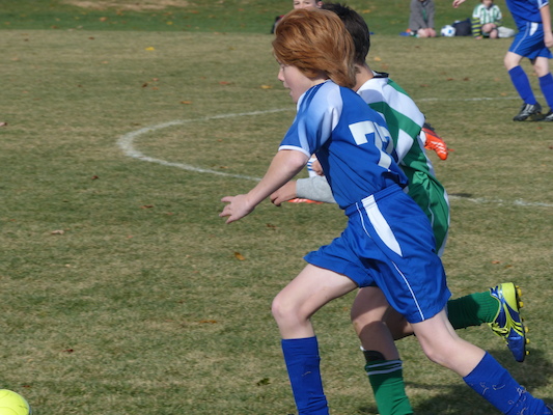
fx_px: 3467
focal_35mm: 217
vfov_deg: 6.8
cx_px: 276
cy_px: 208
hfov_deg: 9.1
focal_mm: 39.1
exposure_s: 1/640
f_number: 3.2
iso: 100
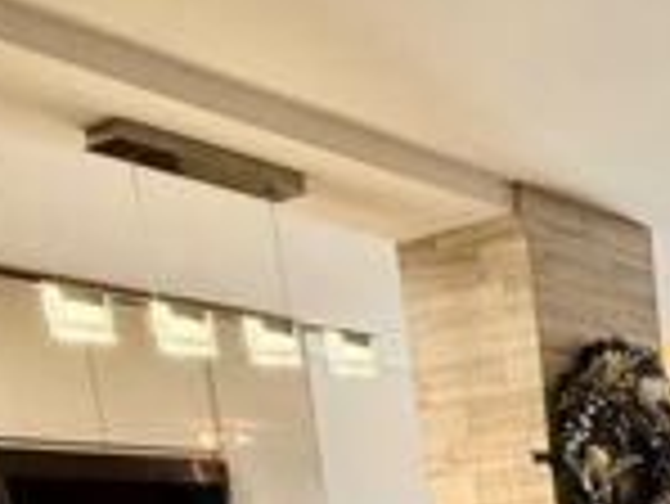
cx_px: 904
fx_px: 1162
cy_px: 778
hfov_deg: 26.5
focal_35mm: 60
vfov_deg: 20.5
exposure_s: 1/120
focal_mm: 2.22
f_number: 2.2
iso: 125
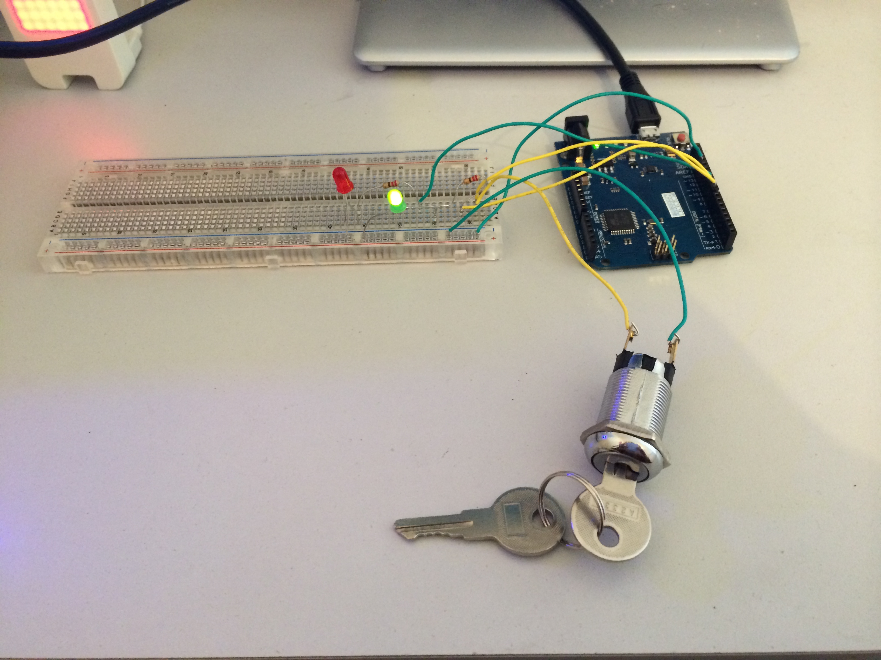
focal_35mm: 30
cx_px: 440
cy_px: 330
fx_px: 764
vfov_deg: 46.8
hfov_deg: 60.0
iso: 320
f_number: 2.2
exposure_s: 1/33
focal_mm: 4.12
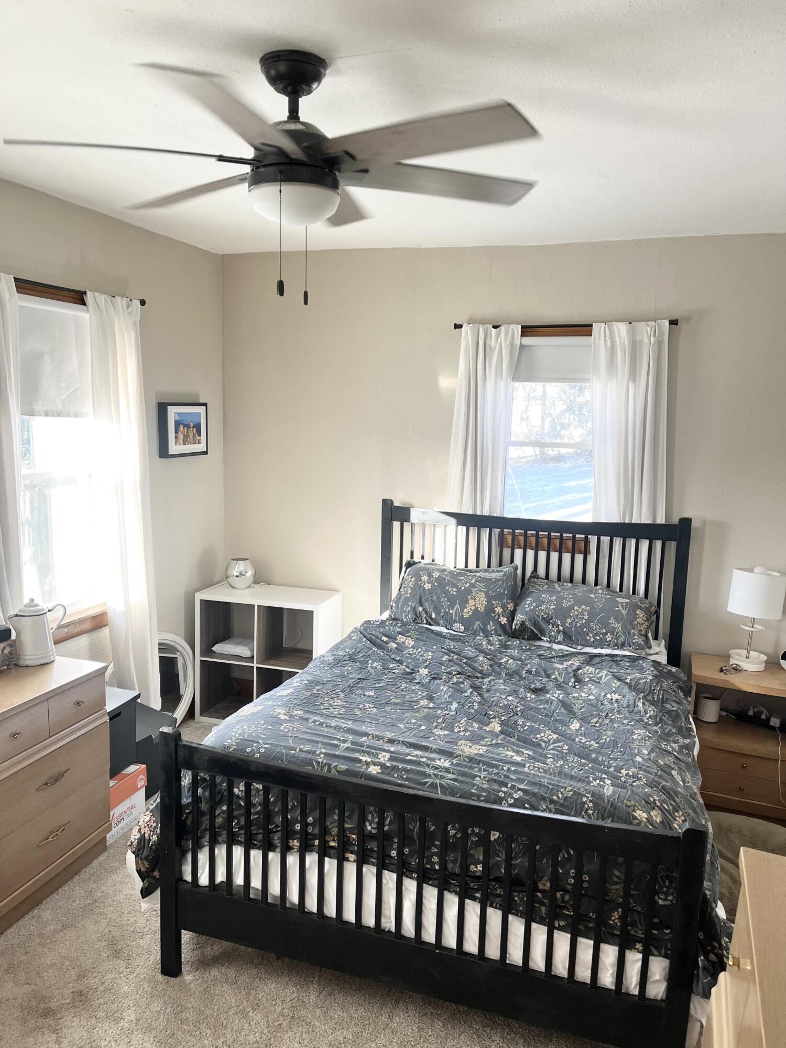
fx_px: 787
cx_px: 393
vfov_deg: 67.3
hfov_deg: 53.1
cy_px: 524
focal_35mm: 26
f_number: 1.6
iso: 100
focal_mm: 5.1
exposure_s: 1/122
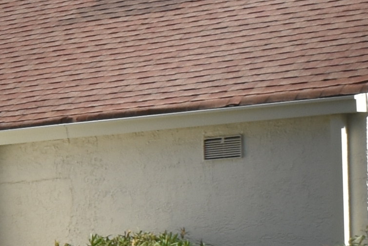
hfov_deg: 8.3
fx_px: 2198
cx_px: -677
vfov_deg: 6.4
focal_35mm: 215
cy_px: 172
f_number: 10
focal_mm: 18
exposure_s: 1/400
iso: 200
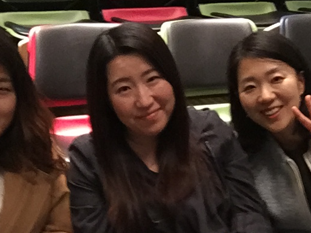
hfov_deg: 25.3
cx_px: 192
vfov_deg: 18.9
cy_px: 200
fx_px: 692
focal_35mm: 77
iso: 250
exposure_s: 1/30
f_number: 2.2
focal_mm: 2.65
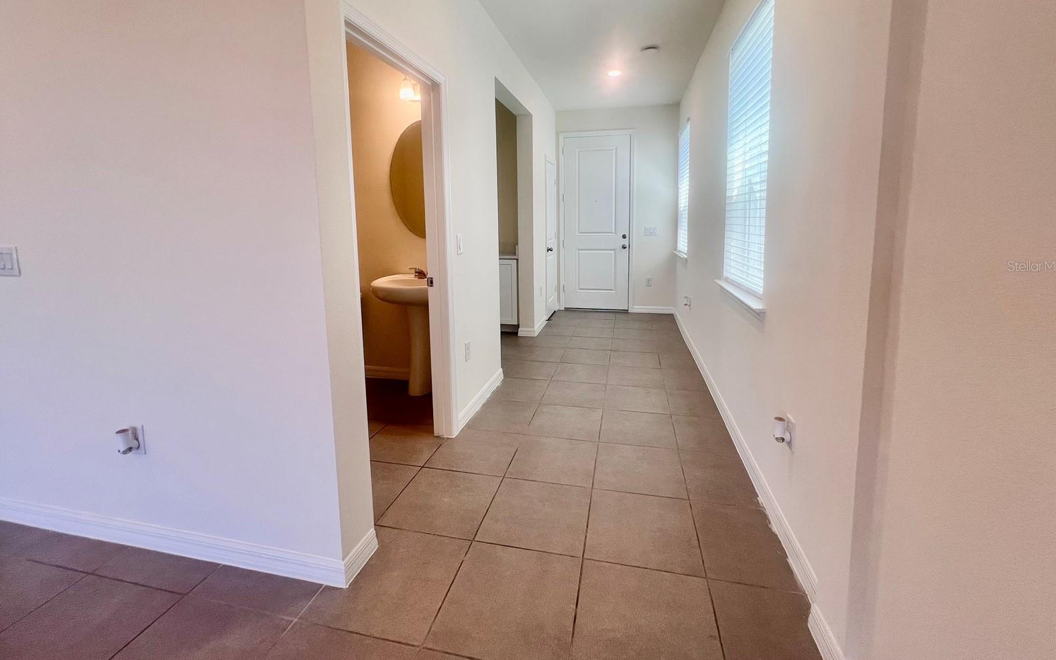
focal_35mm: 14
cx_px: 534
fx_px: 403
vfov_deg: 77.8
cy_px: 266
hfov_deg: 105.3
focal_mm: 1.57
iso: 50
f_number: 1.8
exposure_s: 1/120
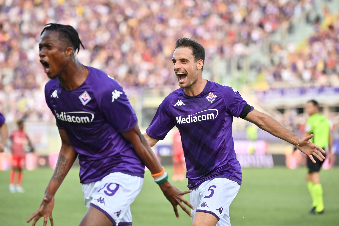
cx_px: 170
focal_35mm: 180
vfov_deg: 7.6
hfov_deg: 11.4
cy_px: 113
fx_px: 1695
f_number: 4
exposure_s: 1/5000
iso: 1600
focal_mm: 180
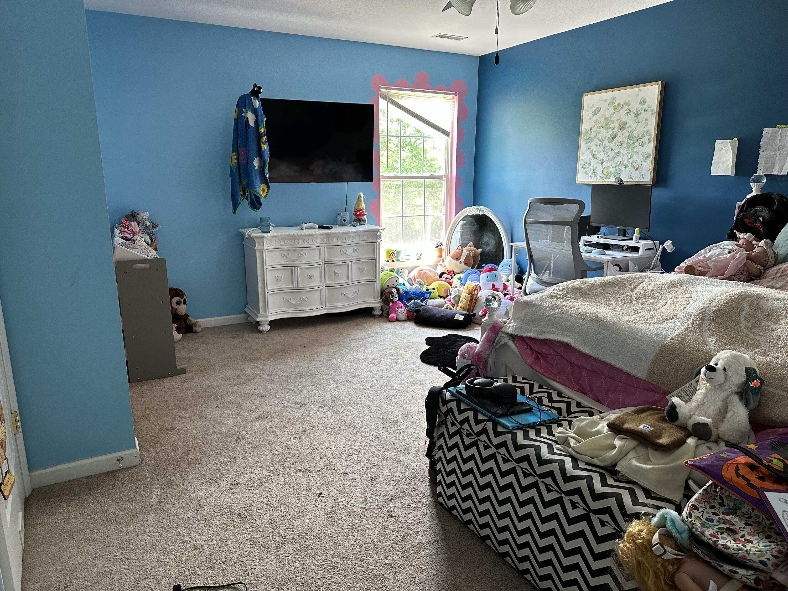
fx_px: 546
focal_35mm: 24
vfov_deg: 56.8
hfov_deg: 71.6
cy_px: 296
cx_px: 394
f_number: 1.78
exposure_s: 1/89
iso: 250
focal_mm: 6.86
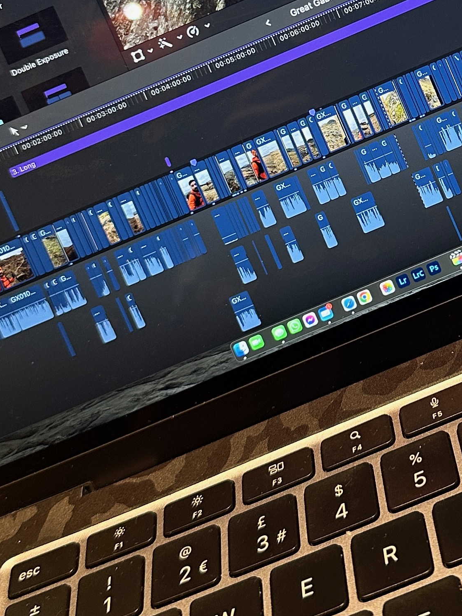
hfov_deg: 22.1
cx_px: 412
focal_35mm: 65
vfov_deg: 29.0
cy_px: 96
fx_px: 1157
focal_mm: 6.86
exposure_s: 1/50
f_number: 1.78
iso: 200
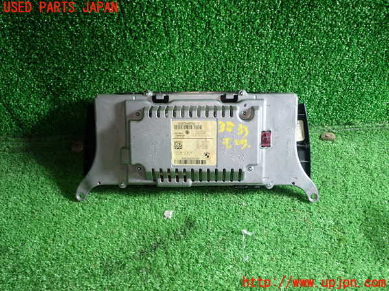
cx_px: 194
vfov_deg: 44.2
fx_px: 360
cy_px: 146
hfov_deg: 56.8
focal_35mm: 32
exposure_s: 1/50
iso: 200
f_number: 2.4
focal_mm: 5.79
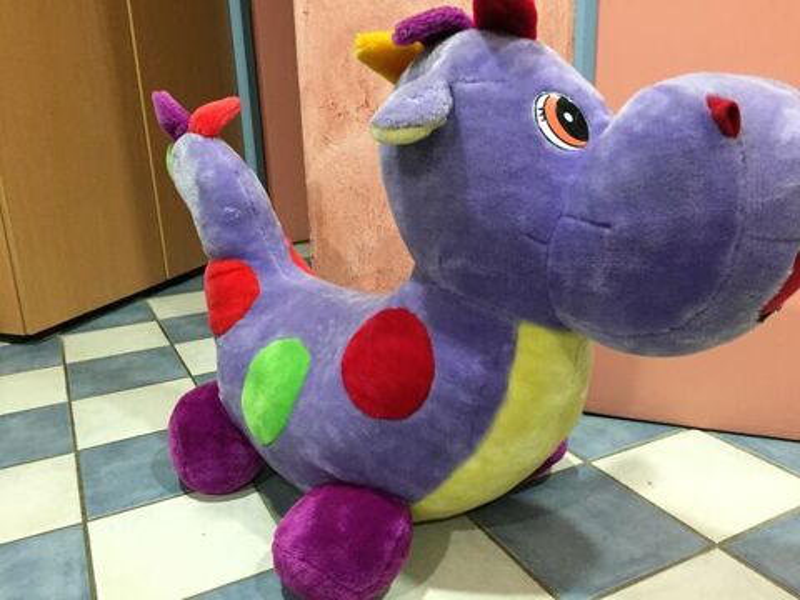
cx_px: 400
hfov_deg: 61.7
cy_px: 300
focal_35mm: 29
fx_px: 670
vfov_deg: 48.2
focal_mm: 4.15
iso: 250
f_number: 2.2
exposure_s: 1/30
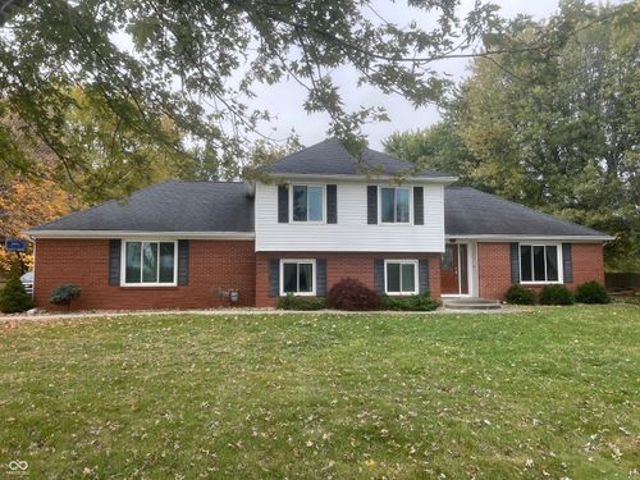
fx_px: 481
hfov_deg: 67.3
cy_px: 240
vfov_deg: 53.1
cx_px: 320
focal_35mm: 26
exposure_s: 1/497
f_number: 1.5
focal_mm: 5.7
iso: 50
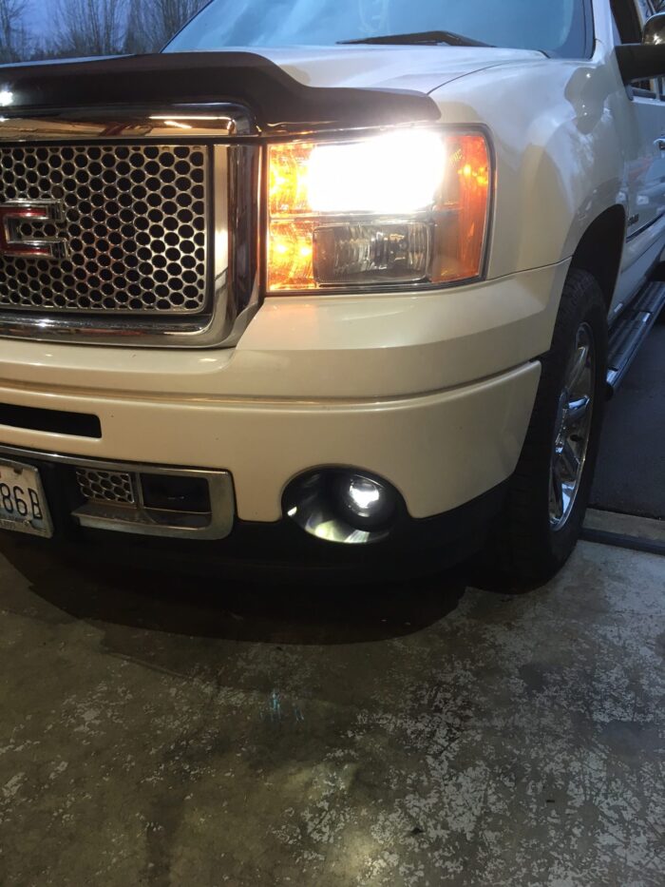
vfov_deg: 61.7
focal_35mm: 29
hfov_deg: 48.2
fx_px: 743
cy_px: 444
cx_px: 332
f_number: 2.2
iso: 80
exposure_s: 1/30
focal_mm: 4.15
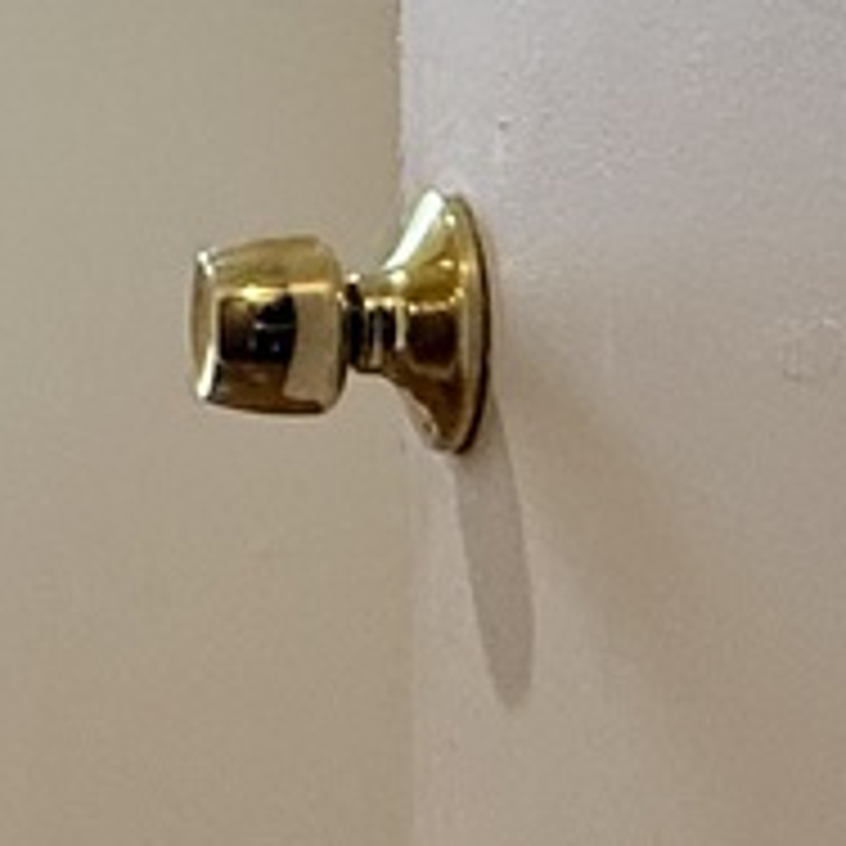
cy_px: 342
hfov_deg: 14.0
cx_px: -1053
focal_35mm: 95
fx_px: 2627
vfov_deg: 18.3
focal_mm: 2.22
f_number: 2.2
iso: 400
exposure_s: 1/120
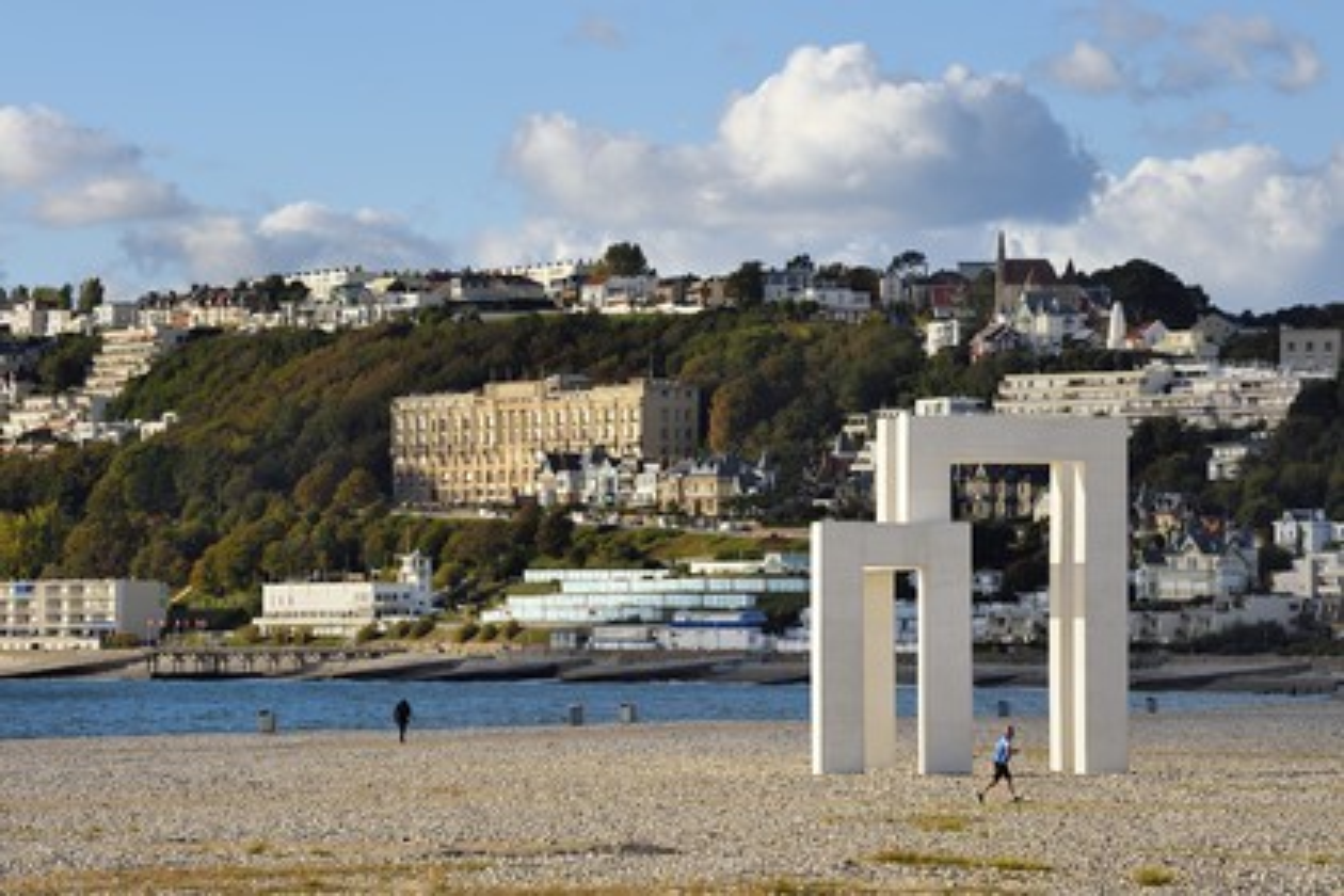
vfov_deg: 6.9
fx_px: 7466
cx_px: 672
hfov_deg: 10.3
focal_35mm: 200
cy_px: 448
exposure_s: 1/320
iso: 200
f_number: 10
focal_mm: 200
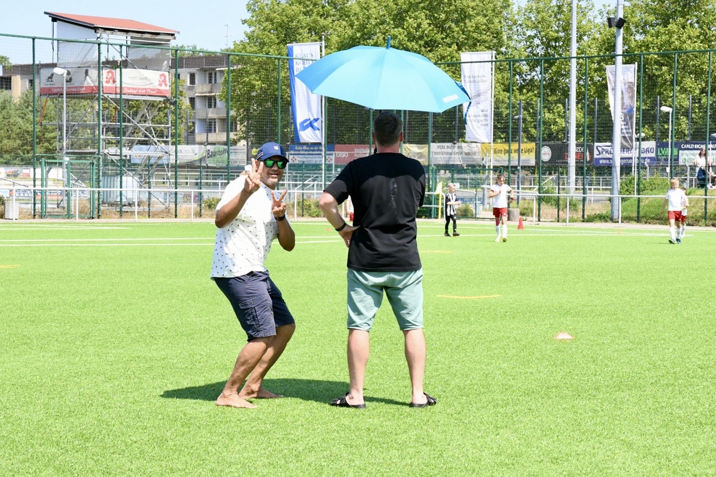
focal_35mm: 70
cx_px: 358
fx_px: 1392
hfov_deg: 28.8
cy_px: 238
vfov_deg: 19.5
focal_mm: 70
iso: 3200
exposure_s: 1/1250
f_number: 13
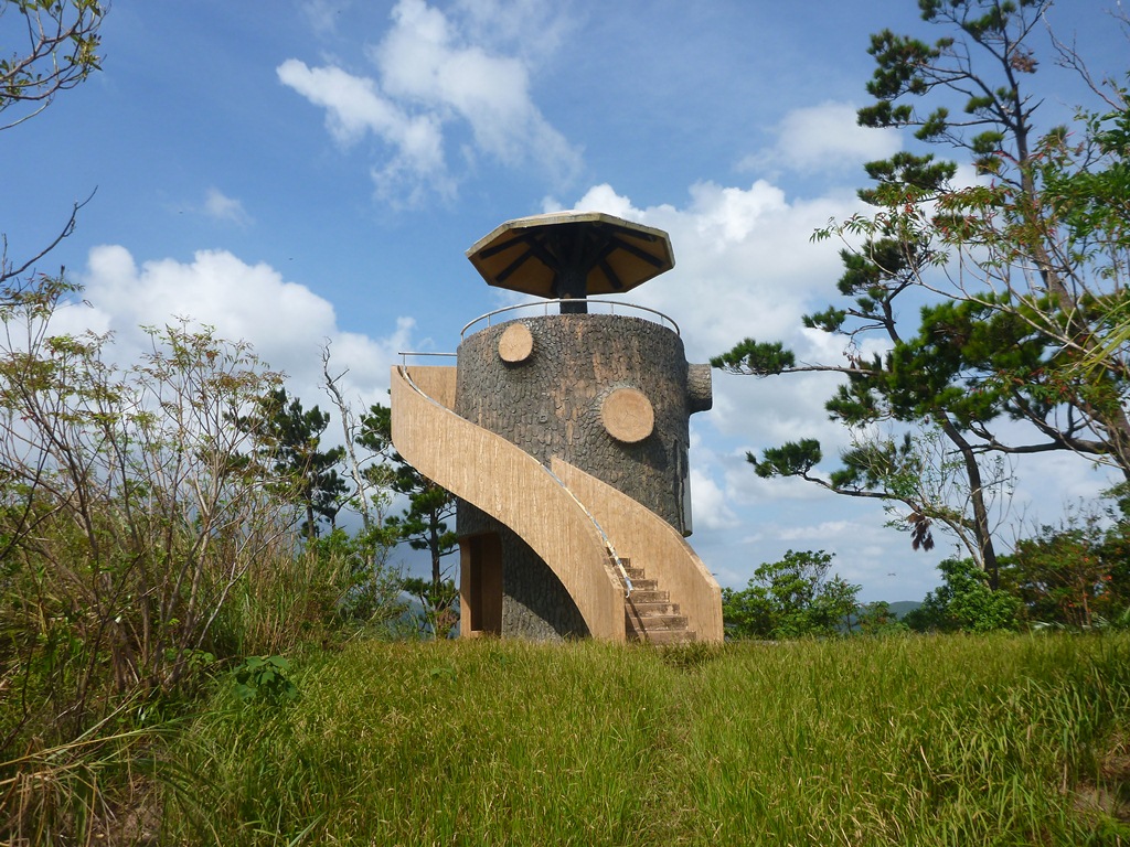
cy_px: 424
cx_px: 565
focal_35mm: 28
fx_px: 914
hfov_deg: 63.4
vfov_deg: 49.7
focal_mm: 4.9
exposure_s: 1/125
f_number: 10
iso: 100
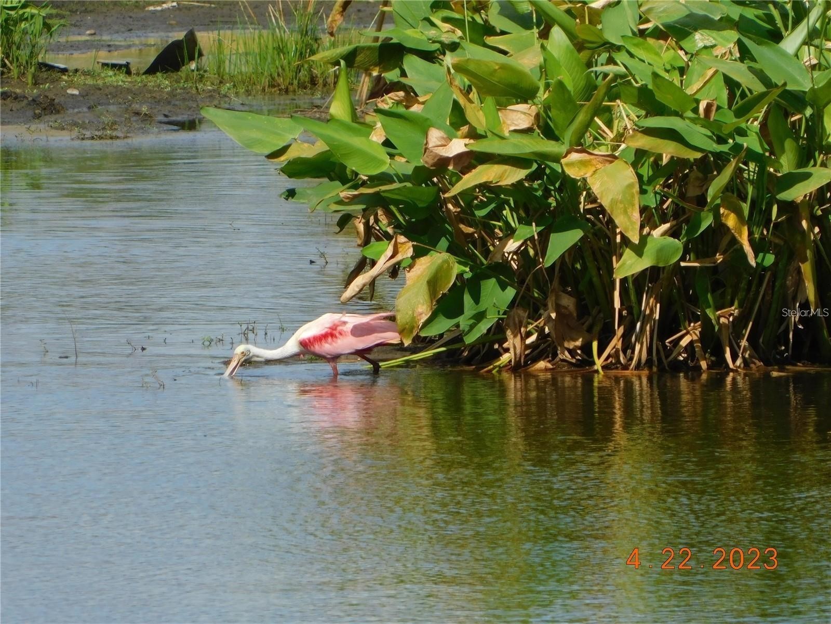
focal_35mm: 855
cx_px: 416
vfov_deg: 1.7
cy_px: 312
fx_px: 20525
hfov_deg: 2.3
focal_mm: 152
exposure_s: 1/500
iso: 125
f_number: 6.5
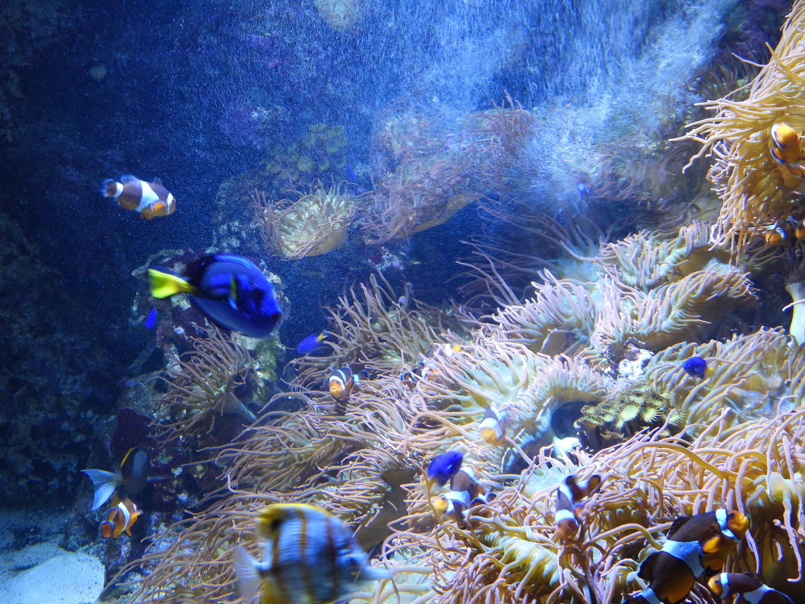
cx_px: 402
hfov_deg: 34.9
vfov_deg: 26.6
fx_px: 1279
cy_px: 302
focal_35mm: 55
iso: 400
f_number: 3.5
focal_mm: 9.8
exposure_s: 1/20
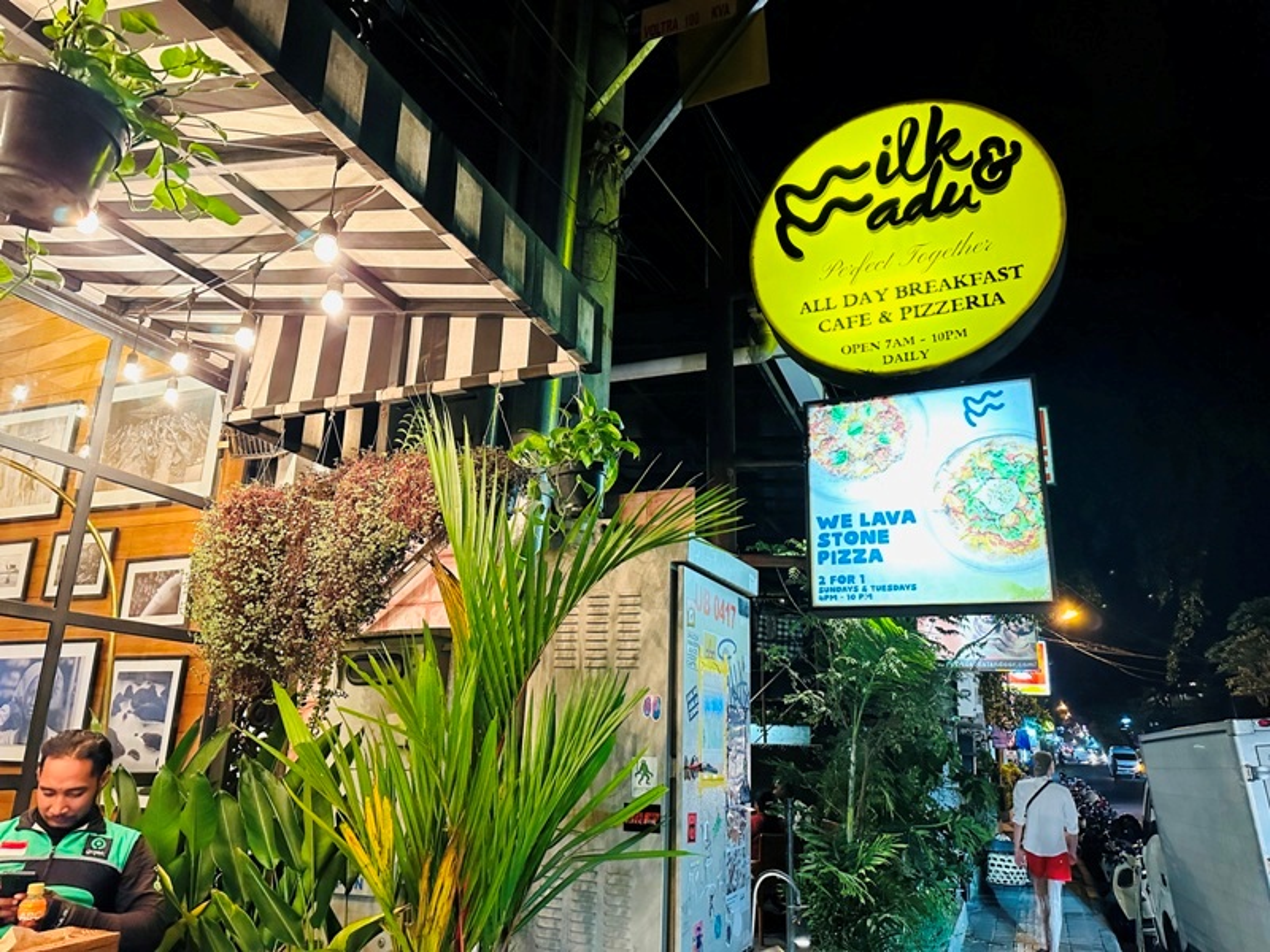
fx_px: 881
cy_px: 476
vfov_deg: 56.8
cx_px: 635
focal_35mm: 24
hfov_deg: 71.6
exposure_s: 1/50
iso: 800
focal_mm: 6.86
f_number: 1.78
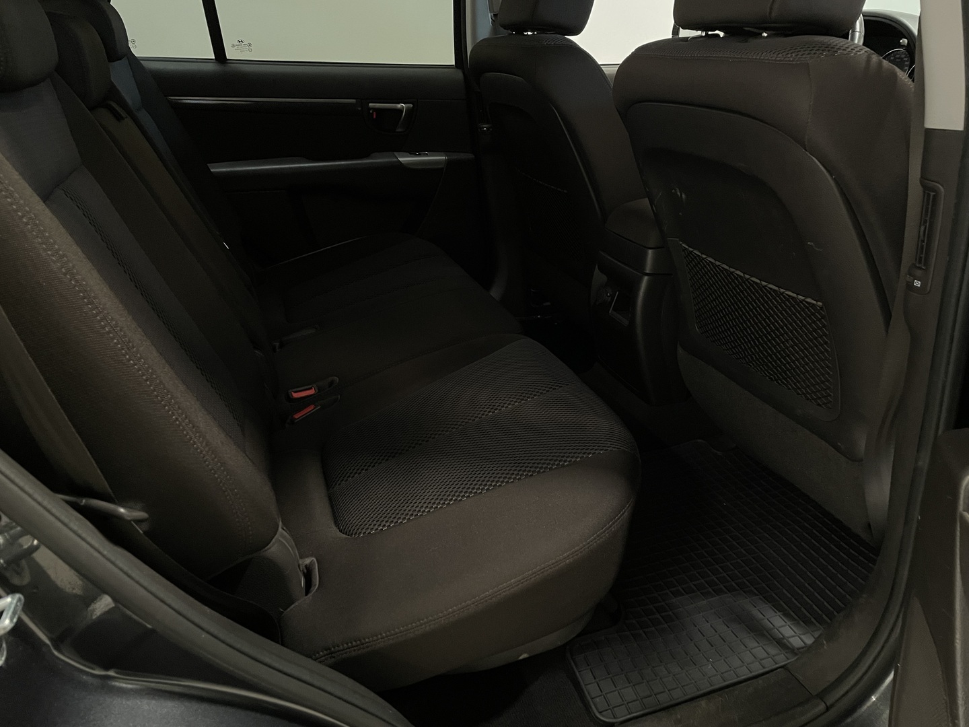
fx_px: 728
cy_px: 364
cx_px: 484
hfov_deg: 67.3
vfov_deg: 53.1
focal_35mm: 26
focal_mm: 4.2
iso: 500
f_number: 1.6
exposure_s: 1/33
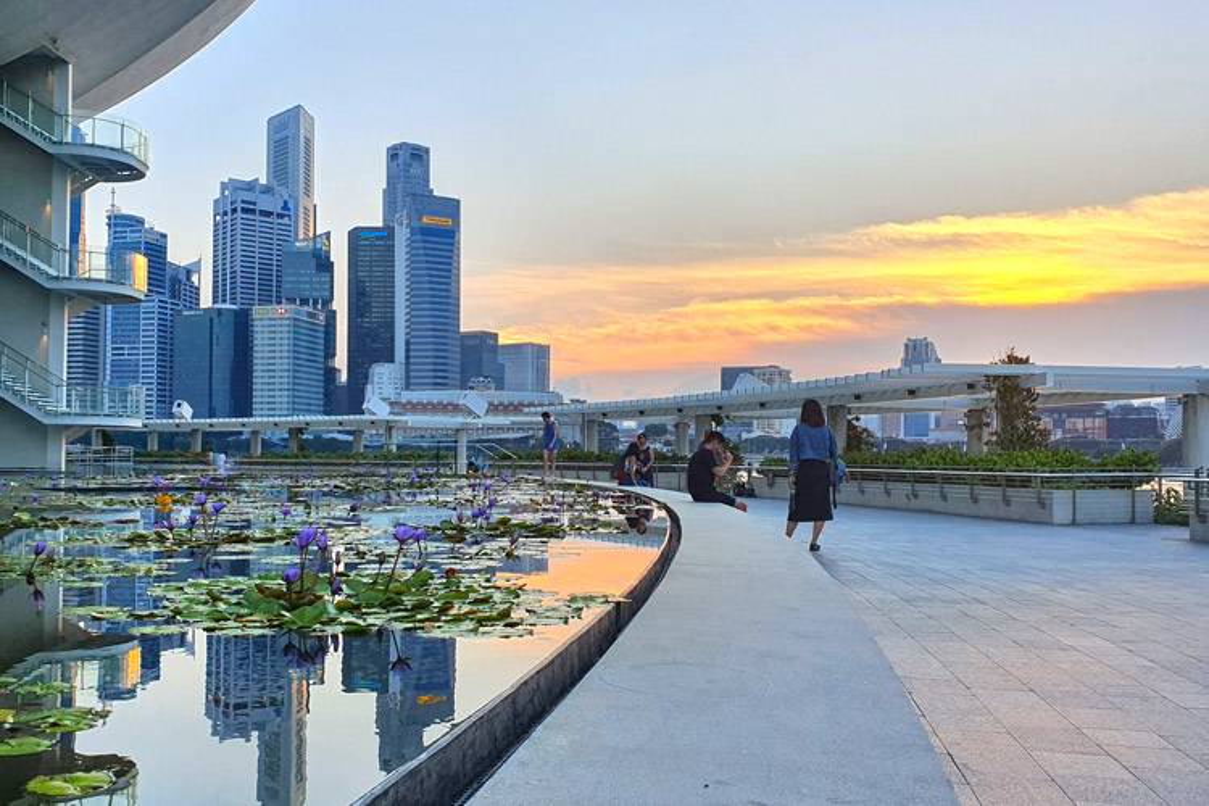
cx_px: 604
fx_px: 940
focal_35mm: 28
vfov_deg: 46.4
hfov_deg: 65.5
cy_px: 403
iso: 100
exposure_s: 1/100
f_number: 10
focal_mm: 28
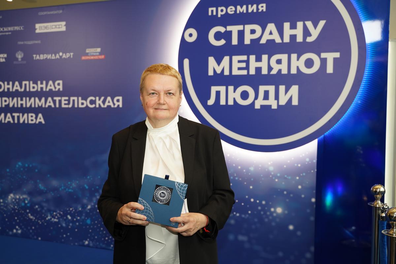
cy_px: 132
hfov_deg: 51.9
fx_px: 407
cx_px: 198
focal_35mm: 37
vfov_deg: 35.9
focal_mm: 37
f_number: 4.5
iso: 800
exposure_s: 1/200
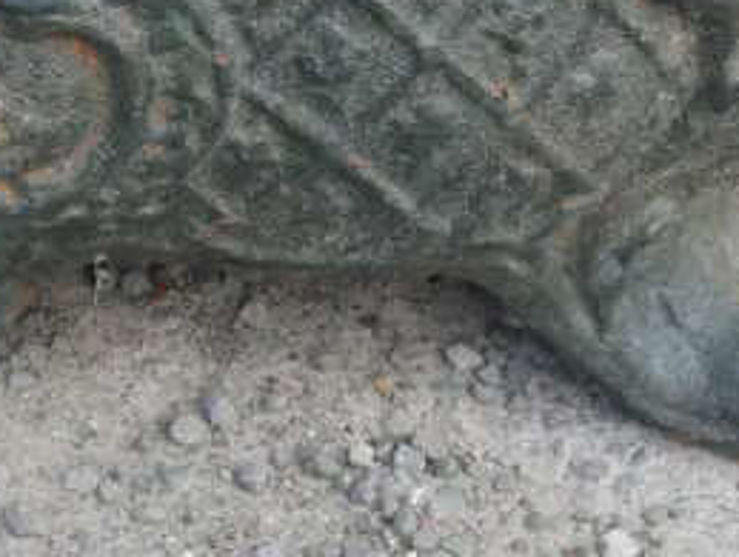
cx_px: -108
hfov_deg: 11.7
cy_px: -150
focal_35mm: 166
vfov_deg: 8.8
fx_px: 3549
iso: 200
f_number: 5.6
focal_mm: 21
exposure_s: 1/125
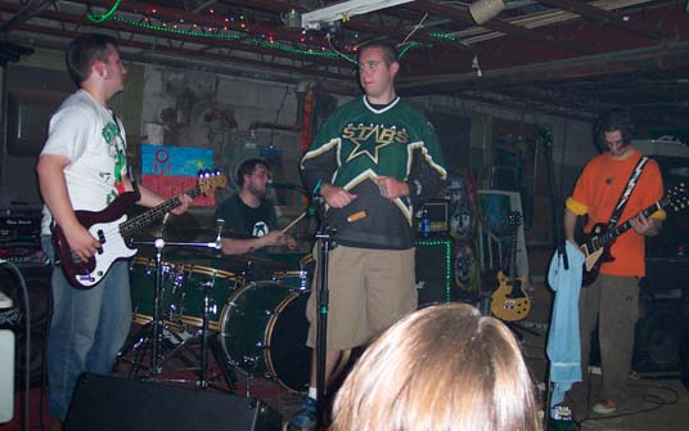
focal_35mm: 39
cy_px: 211
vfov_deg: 32.8
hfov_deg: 50.4
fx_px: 732
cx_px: 346
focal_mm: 8
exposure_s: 1/30
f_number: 2.8
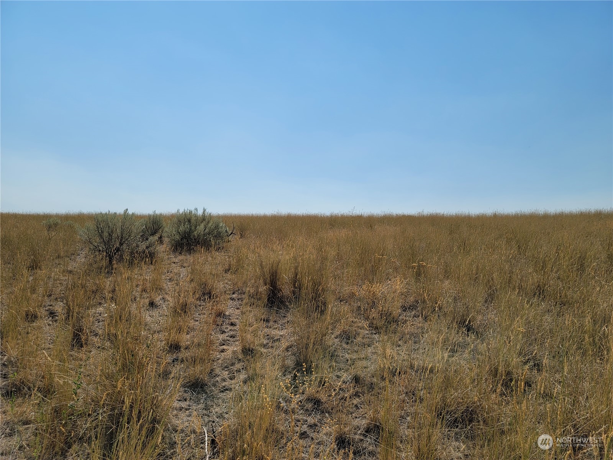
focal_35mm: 25
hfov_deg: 69.4
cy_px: 230
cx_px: 306
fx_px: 443
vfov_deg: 54.9
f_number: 1.8
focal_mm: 7
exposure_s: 1/2579
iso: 20
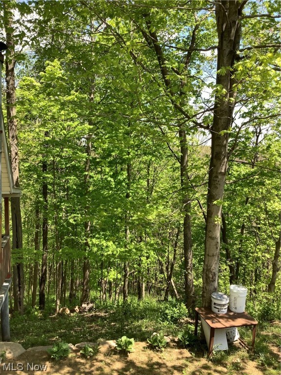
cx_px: 140
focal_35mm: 31
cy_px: 188
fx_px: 336
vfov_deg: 58.4
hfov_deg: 45.4
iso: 25
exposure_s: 1/344
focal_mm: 3.3
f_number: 2.4
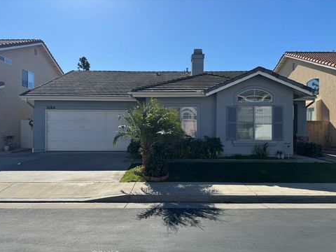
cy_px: 128
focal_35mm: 25
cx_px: 164
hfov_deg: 69.4
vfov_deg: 54.9
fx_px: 243
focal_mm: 6.76
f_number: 1.78
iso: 80
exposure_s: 1/5348
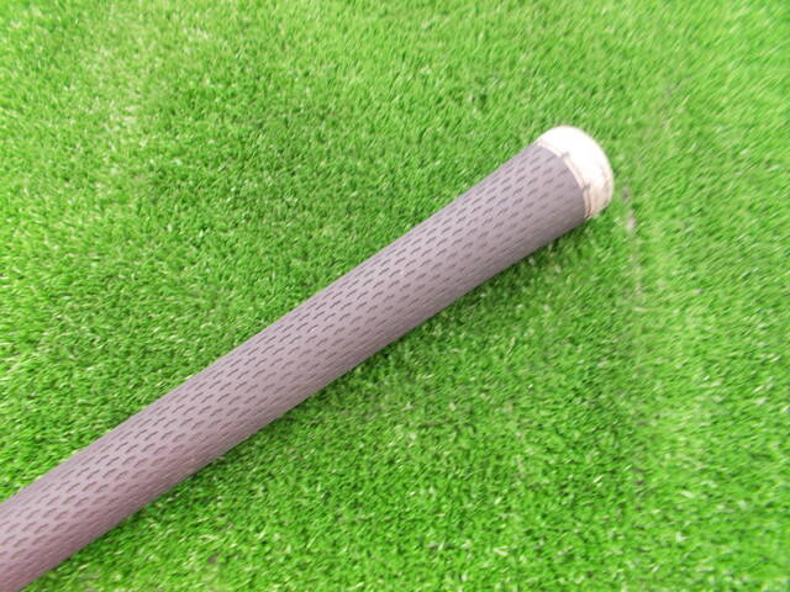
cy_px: 296
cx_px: 395
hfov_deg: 67.3
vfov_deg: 53.1
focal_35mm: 26
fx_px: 593
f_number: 3.2
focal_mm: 4.6
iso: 200
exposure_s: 1/8
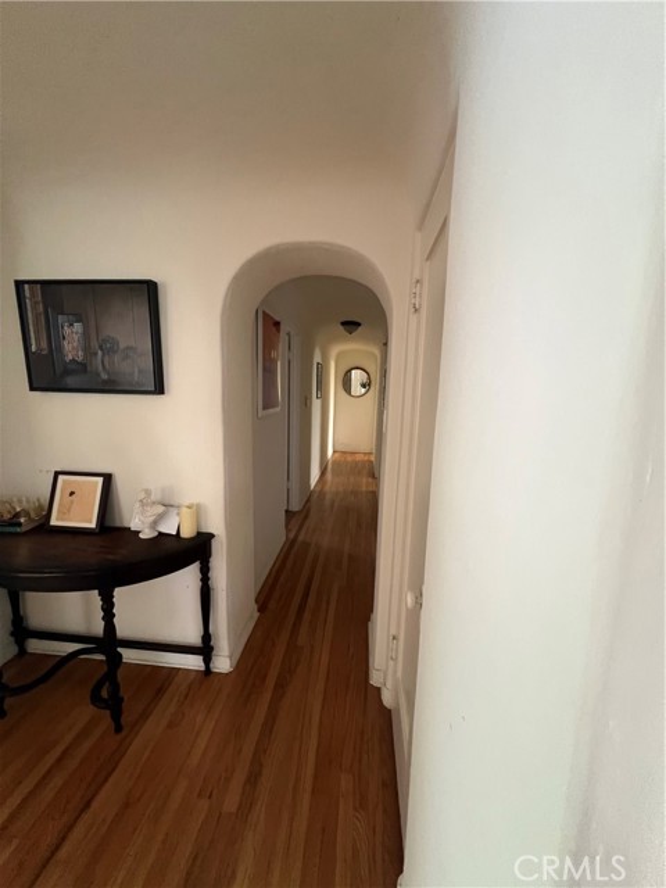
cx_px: 333
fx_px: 333
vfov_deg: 106.2
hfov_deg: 89.9
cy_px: 444
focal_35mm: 13
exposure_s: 1/60
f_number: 1.8
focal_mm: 1.57
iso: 500
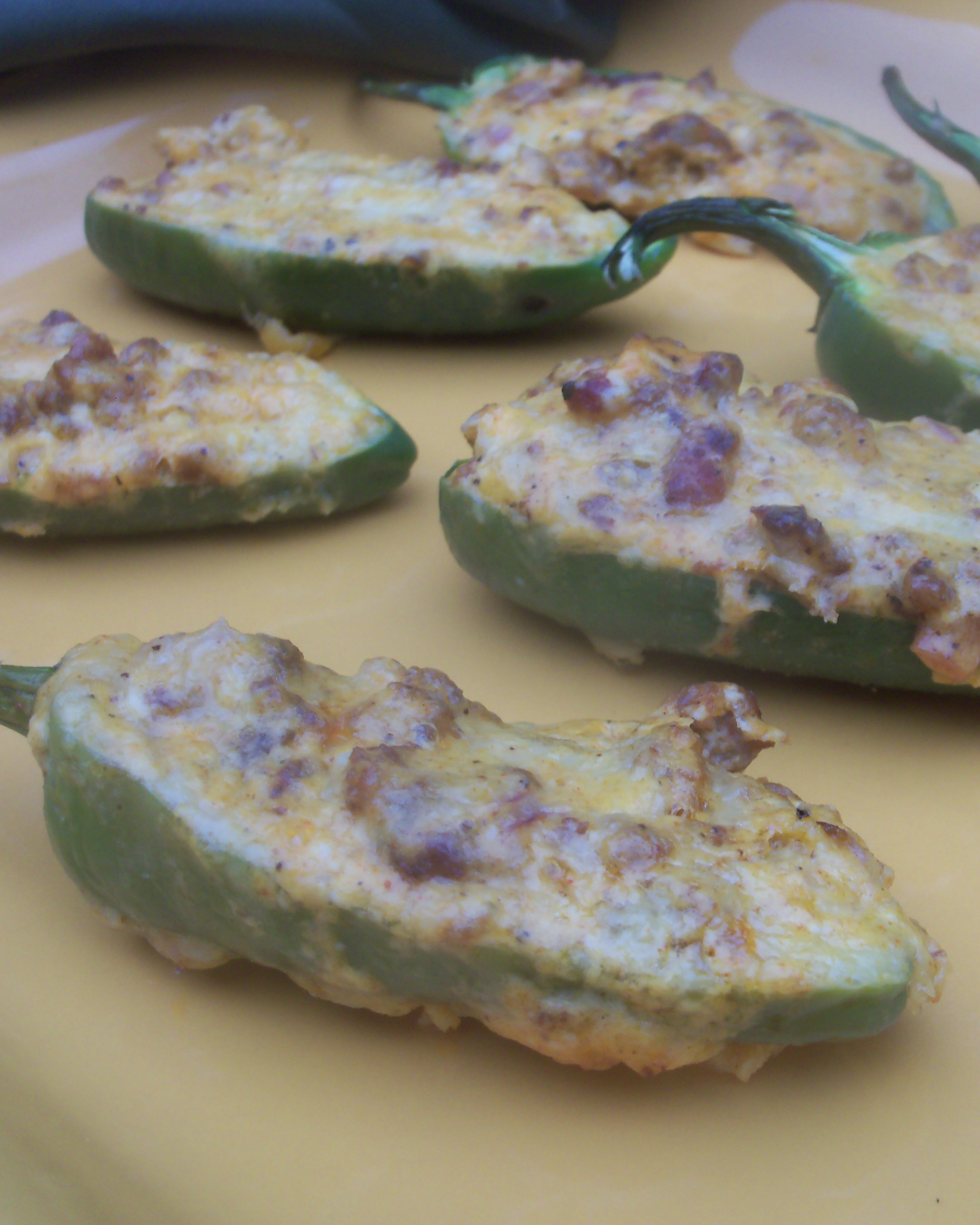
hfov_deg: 32.4
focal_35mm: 46
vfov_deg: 40.3
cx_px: 666
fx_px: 1668
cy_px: 609
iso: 64
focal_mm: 6.3
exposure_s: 1/125
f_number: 3
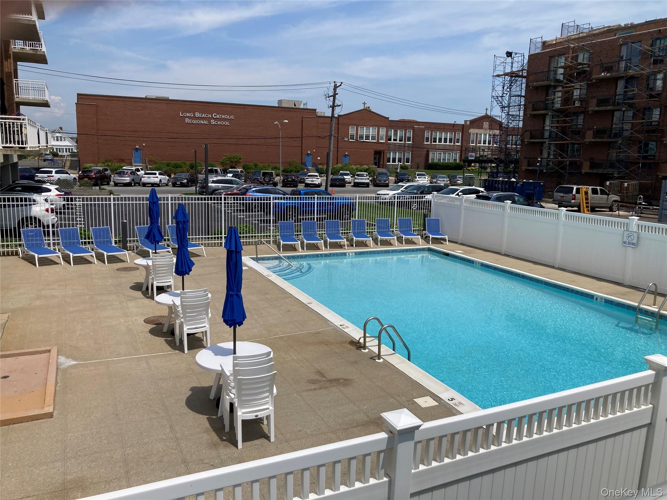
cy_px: 250
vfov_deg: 49.7
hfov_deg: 63.4
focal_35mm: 28
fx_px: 540
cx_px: 334
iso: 25
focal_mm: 3.99
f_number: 1.8
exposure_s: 1/3745
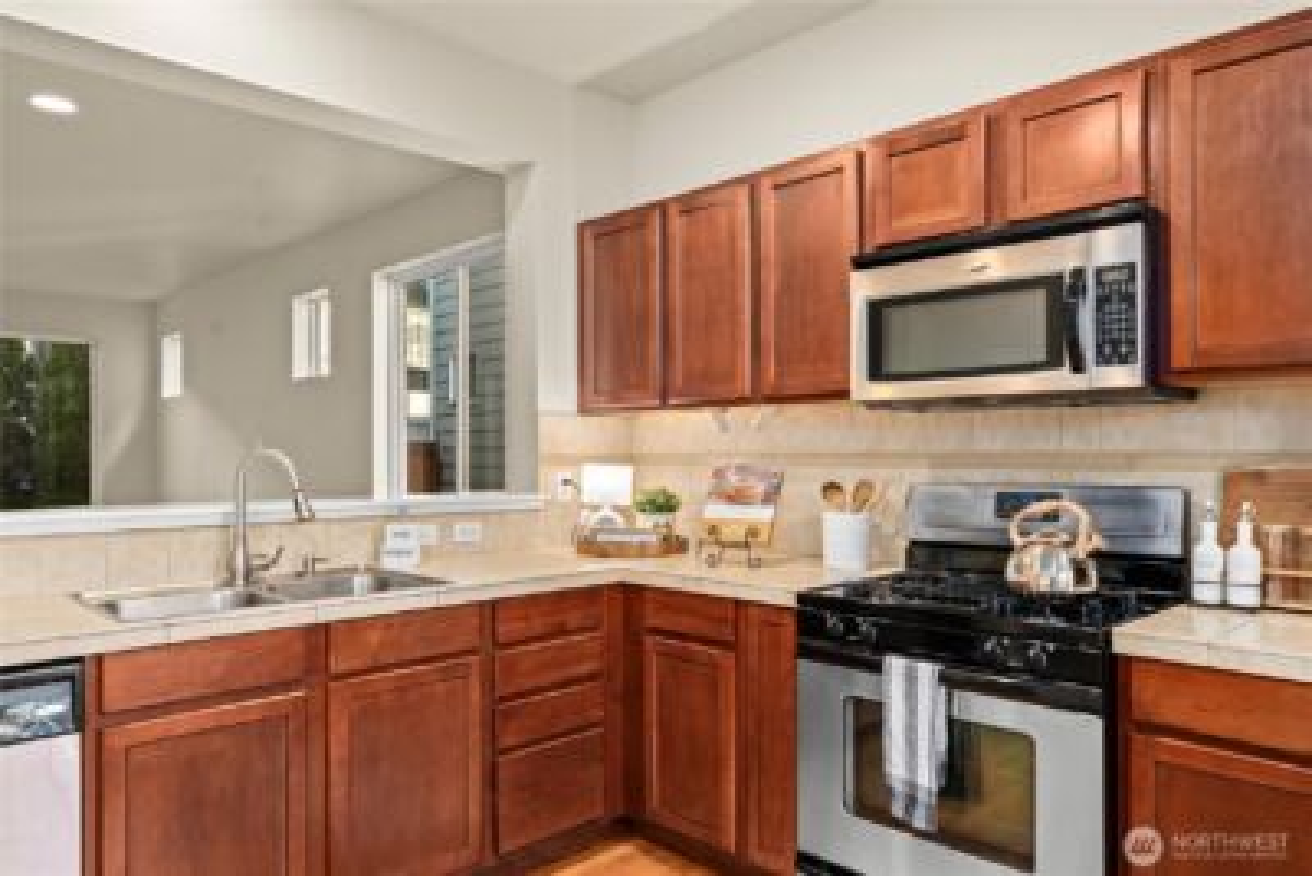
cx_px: 656
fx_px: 875
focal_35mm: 24
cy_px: 438
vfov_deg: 53.2
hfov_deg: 73.7
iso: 1000
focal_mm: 24
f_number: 6.3
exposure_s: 1/4
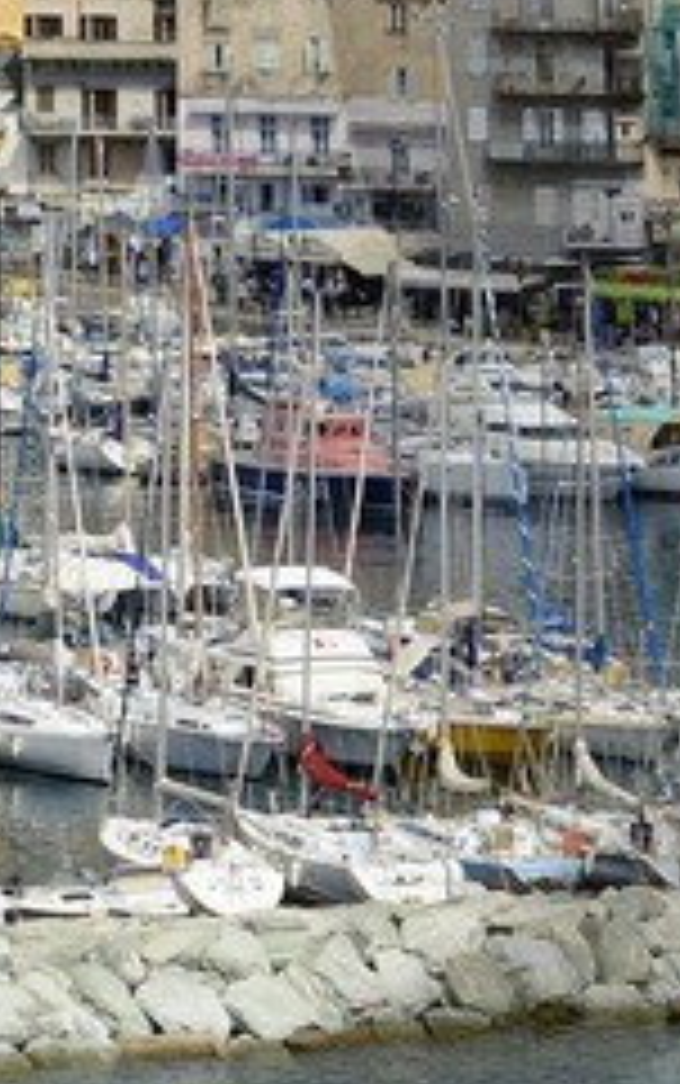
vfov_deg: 8.9
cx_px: -477
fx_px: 6808
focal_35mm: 230
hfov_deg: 5.6
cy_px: -441
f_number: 10
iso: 100
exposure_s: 1/250
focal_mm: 34
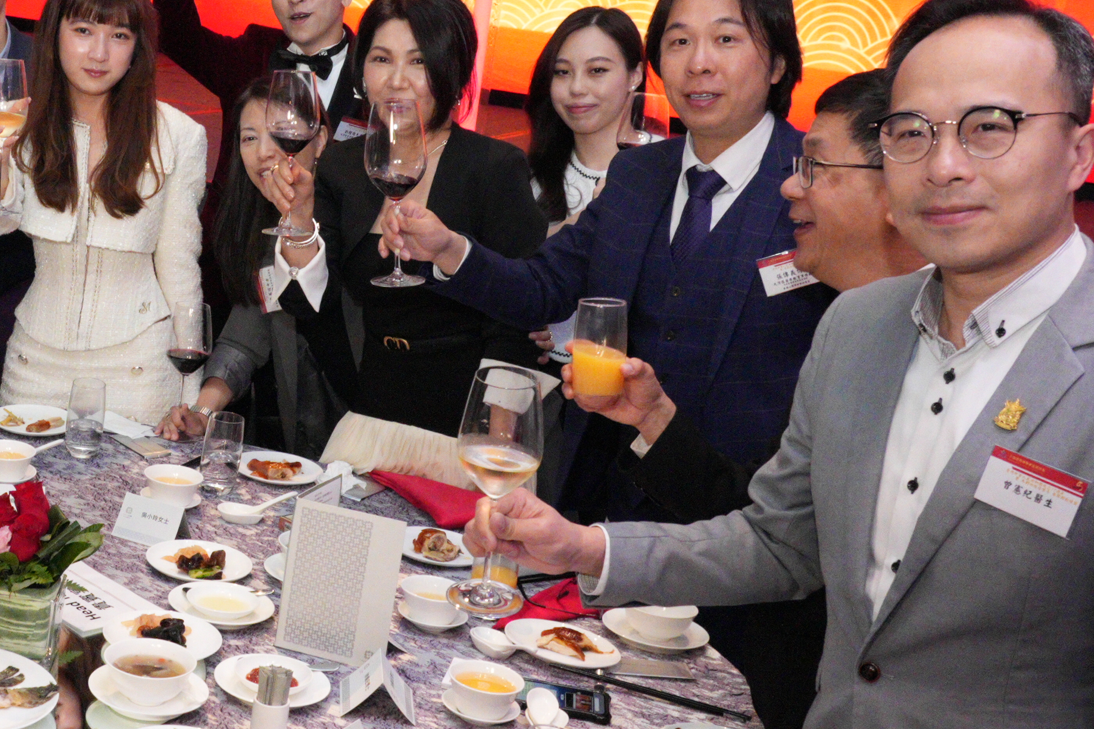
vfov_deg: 22.6
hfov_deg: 31.5
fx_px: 1823
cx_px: 62
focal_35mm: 60
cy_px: 380
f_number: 8
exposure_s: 1/200
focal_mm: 24
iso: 10000
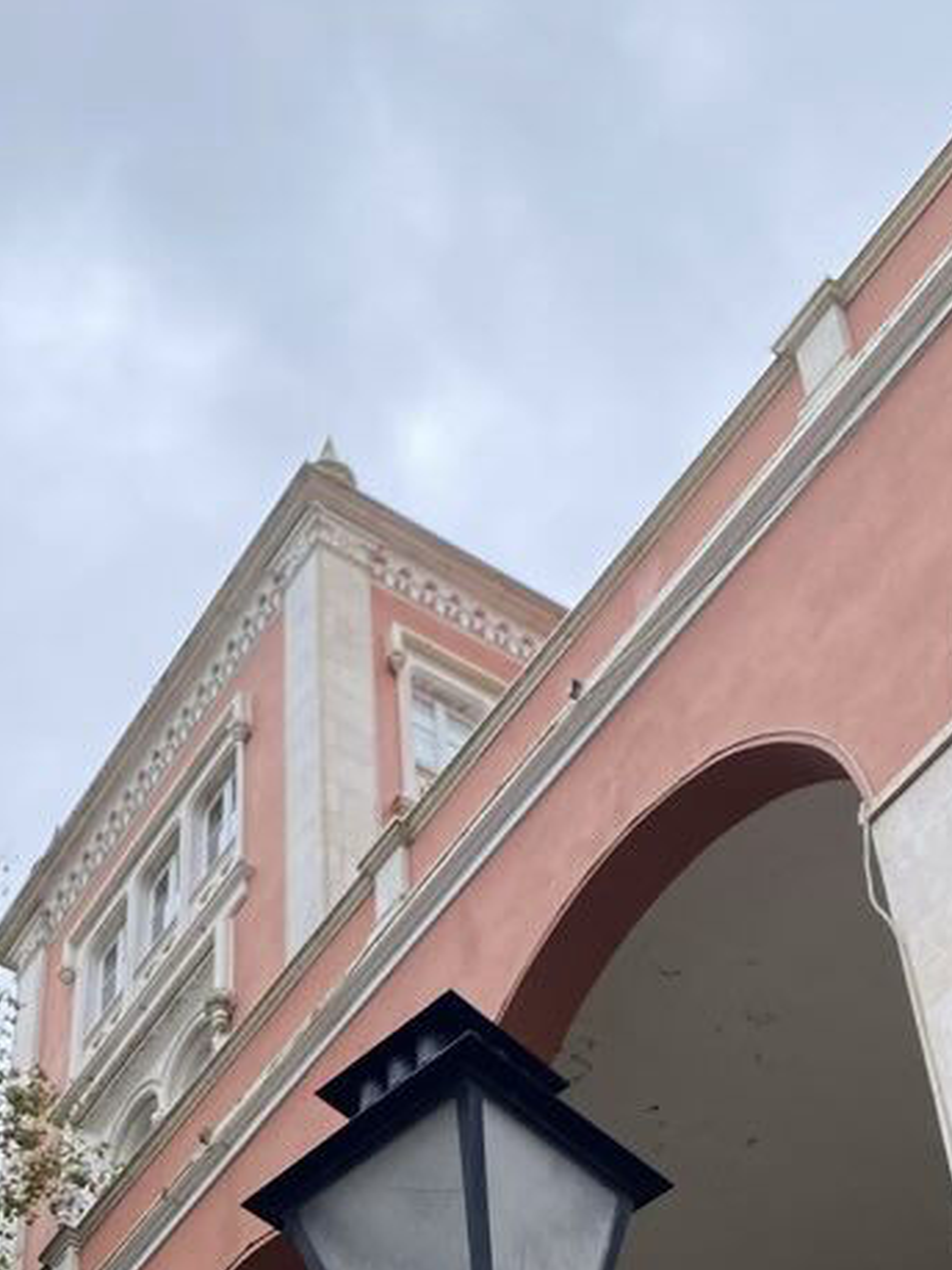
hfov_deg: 21.1
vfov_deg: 25.5
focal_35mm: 68
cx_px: 89
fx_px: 2495
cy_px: 1541
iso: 32
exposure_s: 1/1103
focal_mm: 4.25
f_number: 1.8
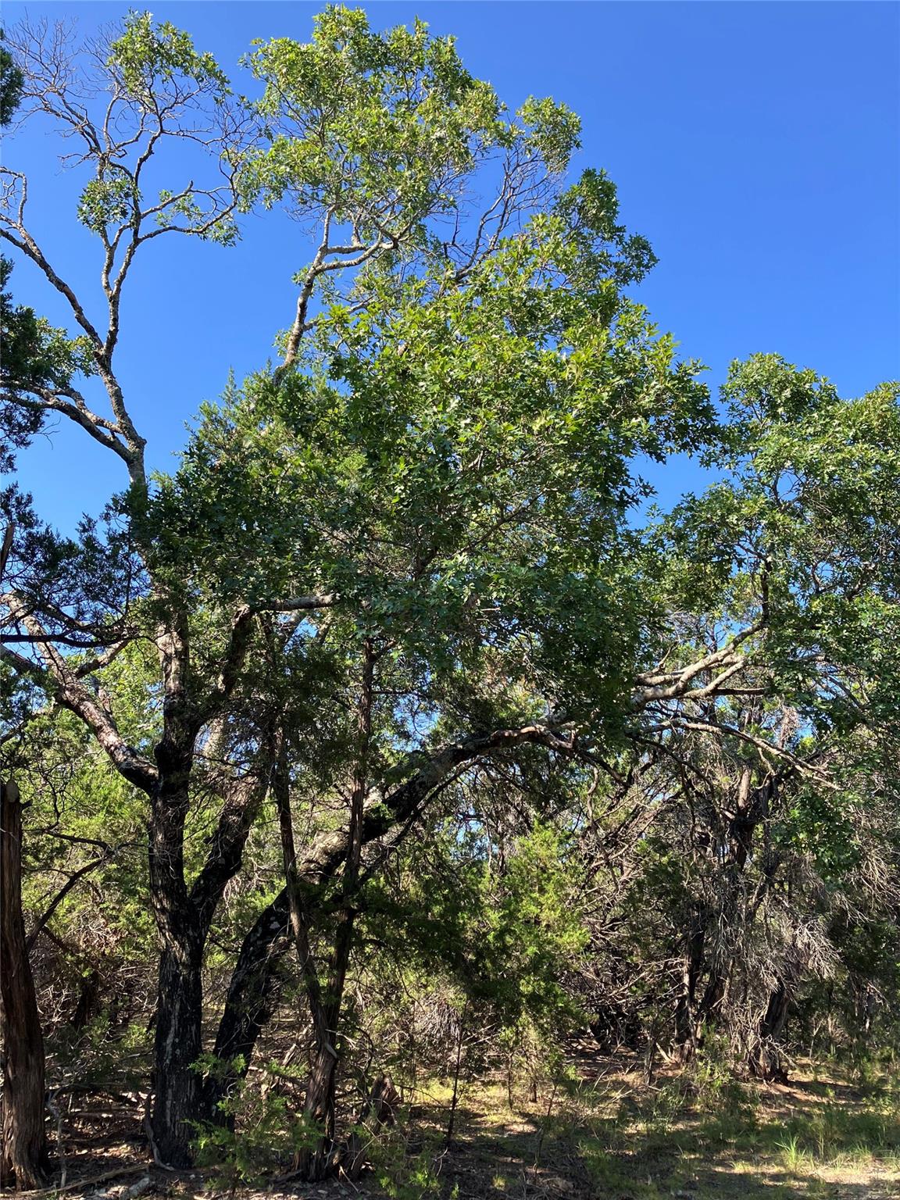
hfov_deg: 49.7
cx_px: 450
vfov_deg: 63.4
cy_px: 600
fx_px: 971
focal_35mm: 28
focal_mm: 3.99
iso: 32
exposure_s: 1/437
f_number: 1.8
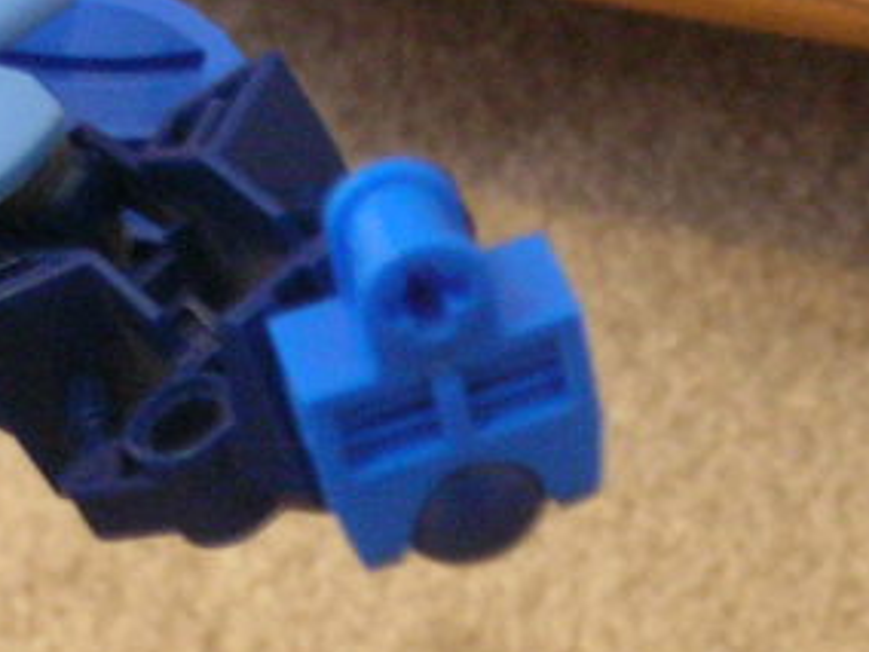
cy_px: 768
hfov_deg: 15.2
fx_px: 3264
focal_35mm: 130
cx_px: 407
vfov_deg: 11.2
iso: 193
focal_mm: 6
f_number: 2.7
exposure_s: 1/4.1
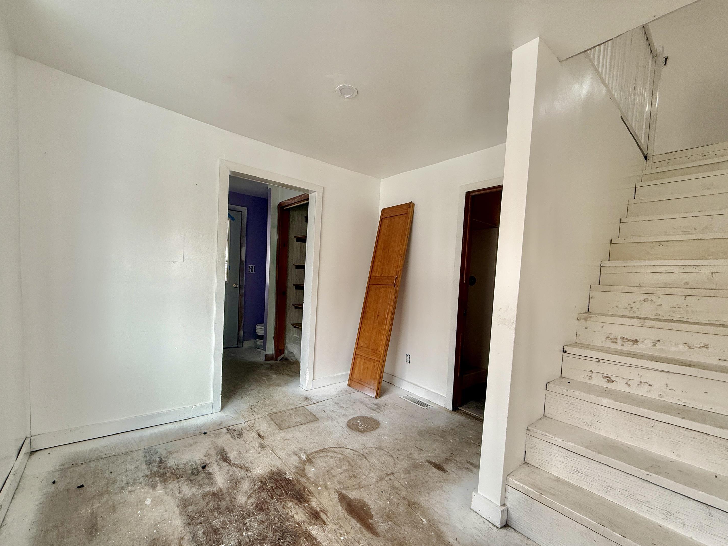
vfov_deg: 81.6
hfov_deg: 98.2
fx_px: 315
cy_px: 292
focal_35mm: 15
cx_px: 371
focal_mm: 2.22
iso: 100
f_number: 2.2
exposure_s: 1/99
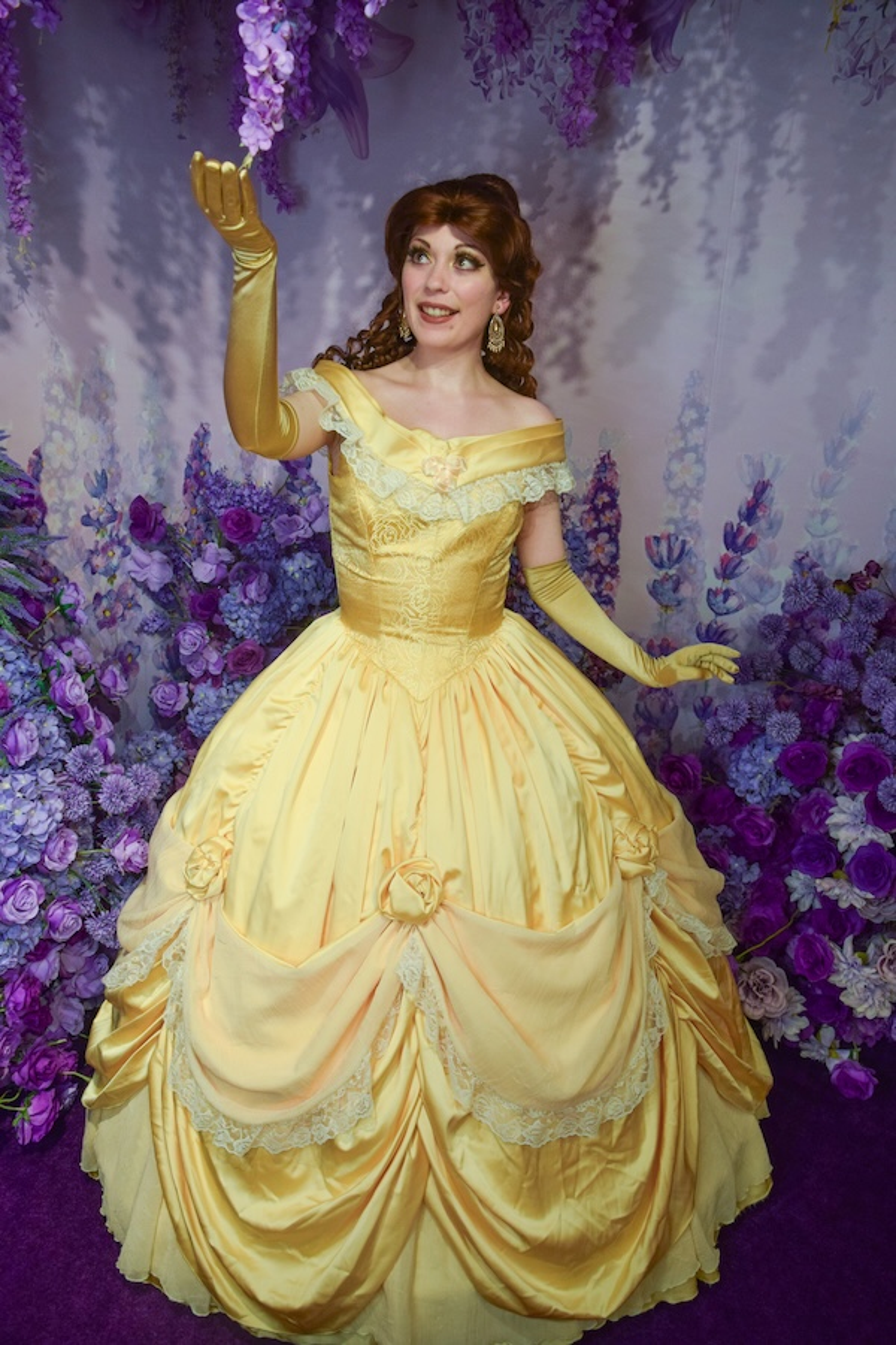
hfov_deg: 47.9
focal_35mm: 27
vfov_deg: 67.4
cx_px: 448
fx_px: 1008
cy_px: 672
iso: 800
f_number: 5
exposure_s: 1/200
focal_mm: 18
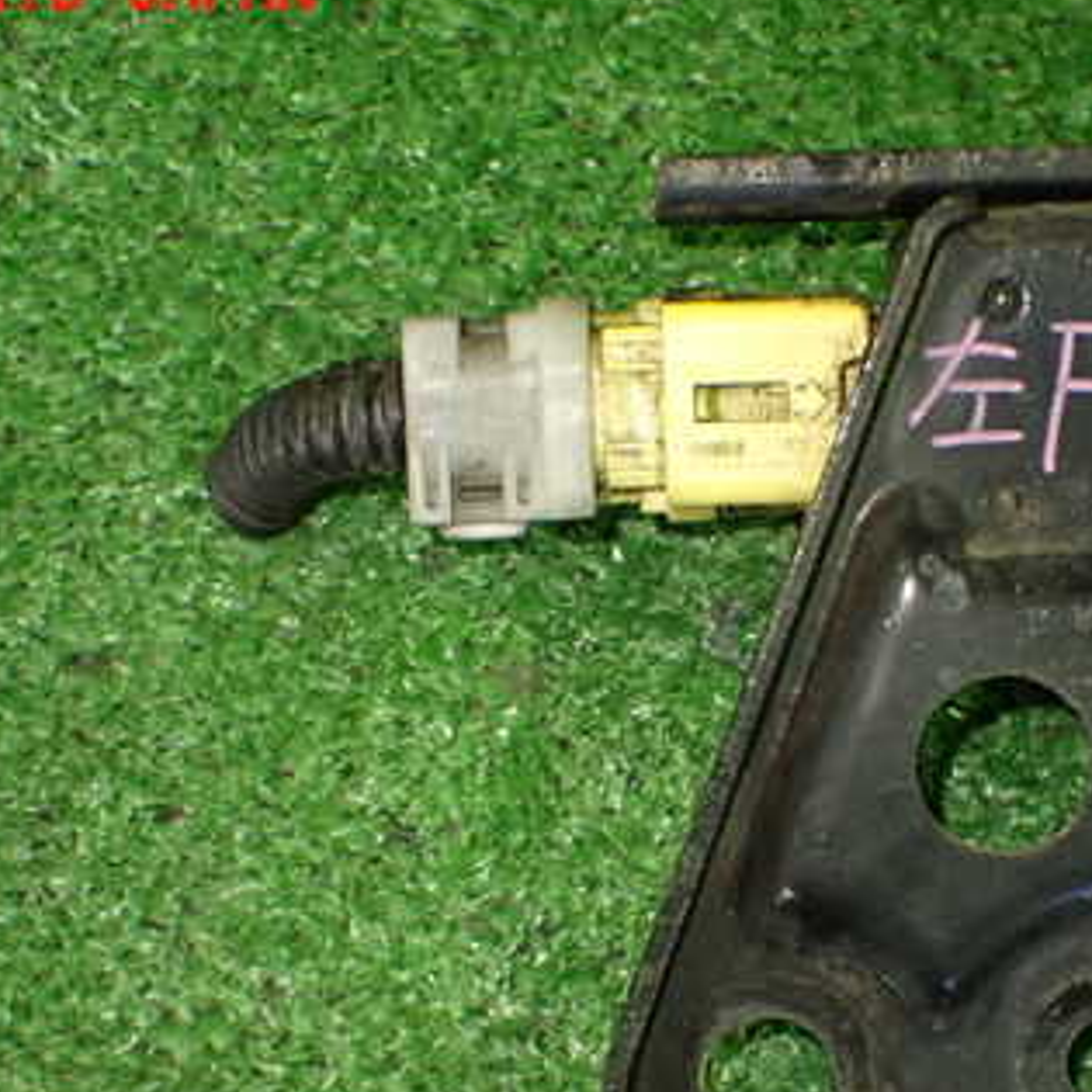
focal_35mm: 69
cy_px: 725
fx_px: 2463
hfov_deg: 24.9
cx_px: 725
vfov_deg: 24.9
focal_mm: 7.31
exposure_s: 1/60
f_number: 2.8
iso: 800
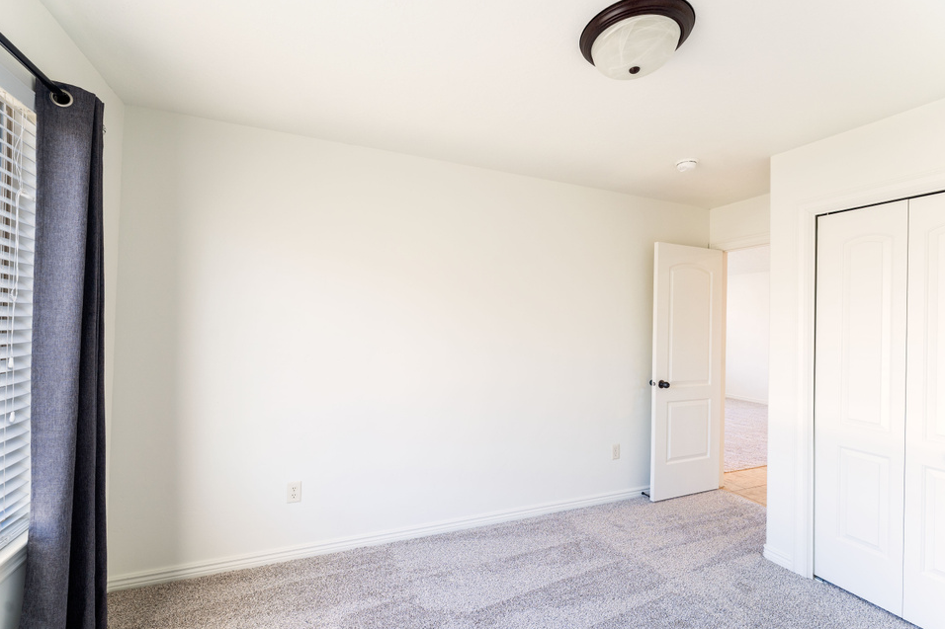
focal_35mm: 15
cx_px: 472
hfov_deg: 100.4
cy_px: 313
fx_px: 394
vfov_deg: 77.3
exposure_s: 1/160
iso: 400
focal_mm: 14
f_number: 8
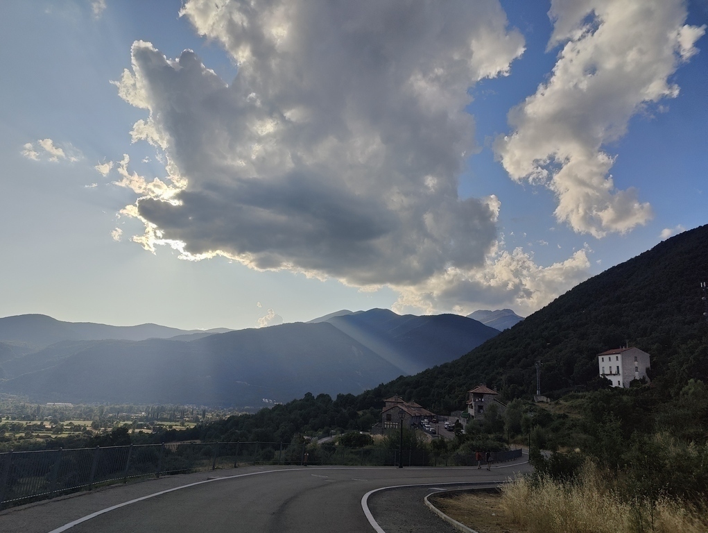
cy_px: 266
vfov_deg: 59.0
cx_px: 354
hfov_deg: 73.9
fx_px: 471
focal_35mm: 23
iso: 64
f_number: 1.8
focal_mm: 6.06
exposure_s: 1/6711
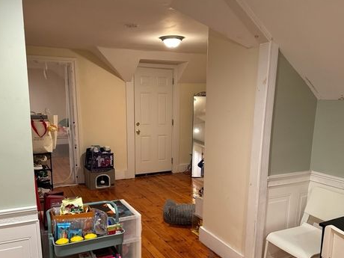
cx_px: 177
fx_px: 308
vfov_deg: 45.0
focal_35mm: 31
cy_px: 162
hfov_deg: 58.3
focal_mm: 6.76
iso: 250
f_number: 1.78
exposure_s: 1/60
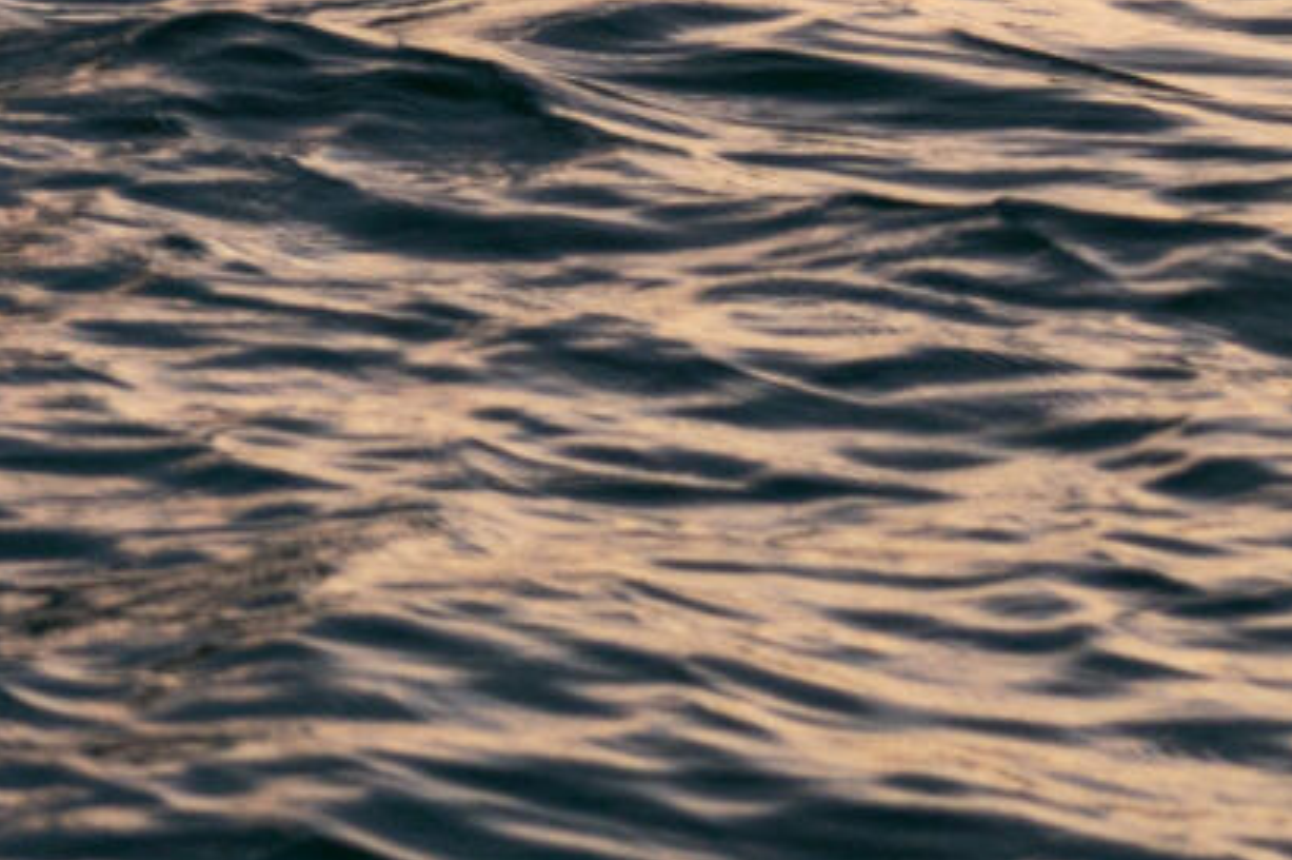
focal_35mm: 282
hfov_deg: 6.8
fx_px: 10112
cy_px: -1639
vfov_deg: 4.7
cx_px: -2230
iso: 200
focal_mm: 45
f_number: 4
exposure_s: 1/100
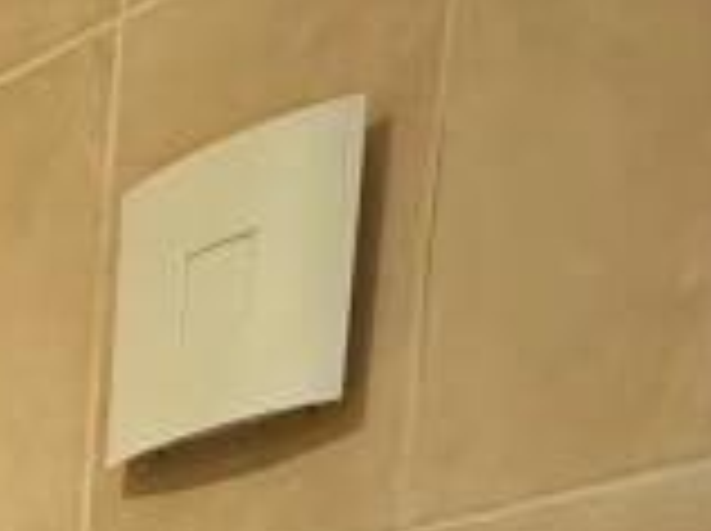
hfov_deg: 19.0
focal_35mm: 91
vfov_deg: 11.4
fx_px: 1866
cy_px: 1498
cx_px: -346
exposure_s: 1/100
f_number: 2.2
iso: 320
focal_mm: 2.22
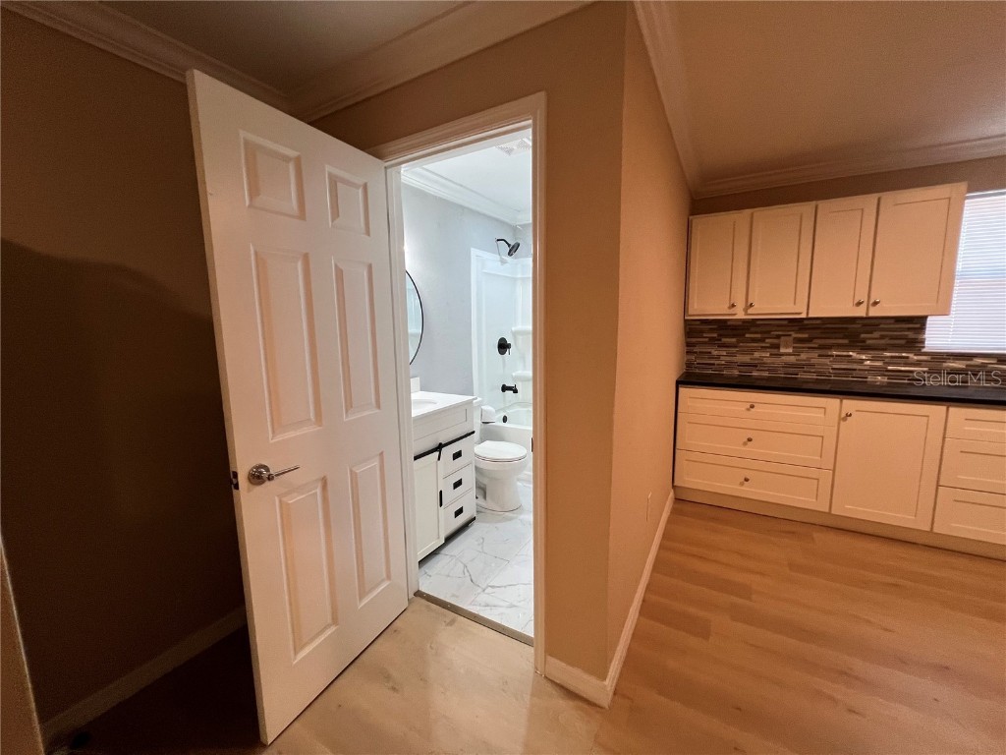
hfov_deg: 106.2
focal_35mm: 13
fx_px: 378
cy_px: 378
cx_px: 503
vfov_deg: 89.9
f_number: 1.8
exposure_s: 1/120
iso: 200
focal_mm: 1.57
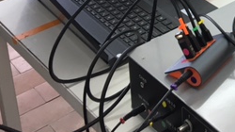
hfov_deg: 24.2
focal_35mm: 81
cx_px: 270
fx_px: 504
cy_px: -86
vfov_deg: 13.7
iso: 40
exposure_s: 1/33
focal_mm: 4.15
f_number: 2.2
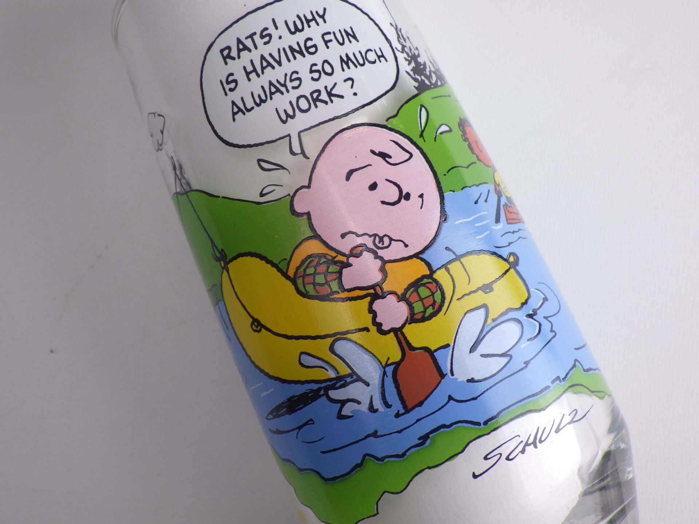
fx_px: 687
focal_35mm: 34
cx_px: 350
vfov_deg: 41.8
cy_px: 262
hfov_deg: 54.0
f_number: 3.8
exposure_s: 1/125
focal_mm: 6.1
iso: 125
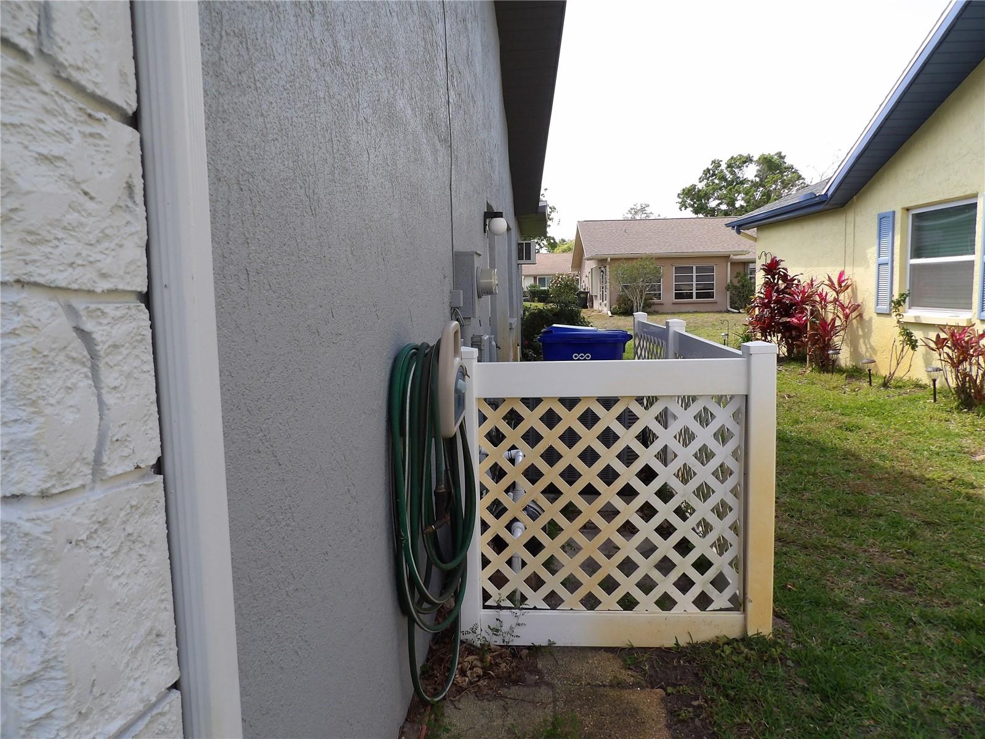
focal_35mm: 24
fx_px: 683
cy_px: 370
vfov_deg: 56.8
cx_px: 492
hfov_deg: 71.6
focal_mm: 4.3
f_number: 3.2
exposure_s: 1/622
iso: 100
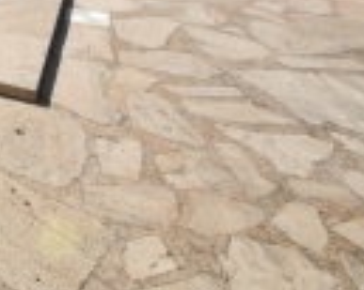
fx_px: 603
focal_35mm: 56
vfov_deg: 22.8
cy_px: -128
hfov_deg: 25.0
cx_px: -192
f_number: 22
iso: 100
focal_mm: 10
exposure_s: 1/40
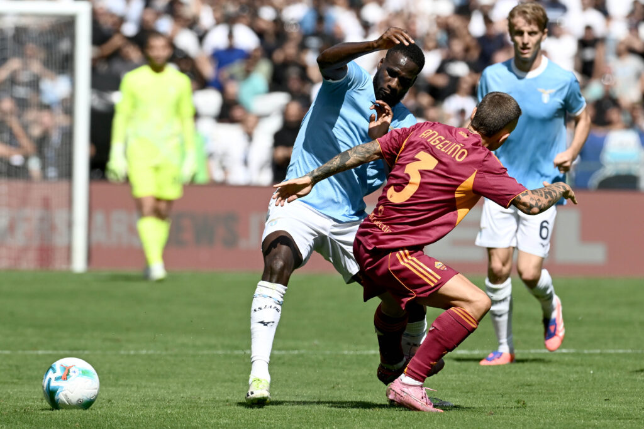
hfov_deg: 3.8
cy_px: 214
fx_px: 9661
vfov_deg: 2.5
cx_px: 322
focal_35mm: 540
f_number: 5.6
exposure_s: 1/2500
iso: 450
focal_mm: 360
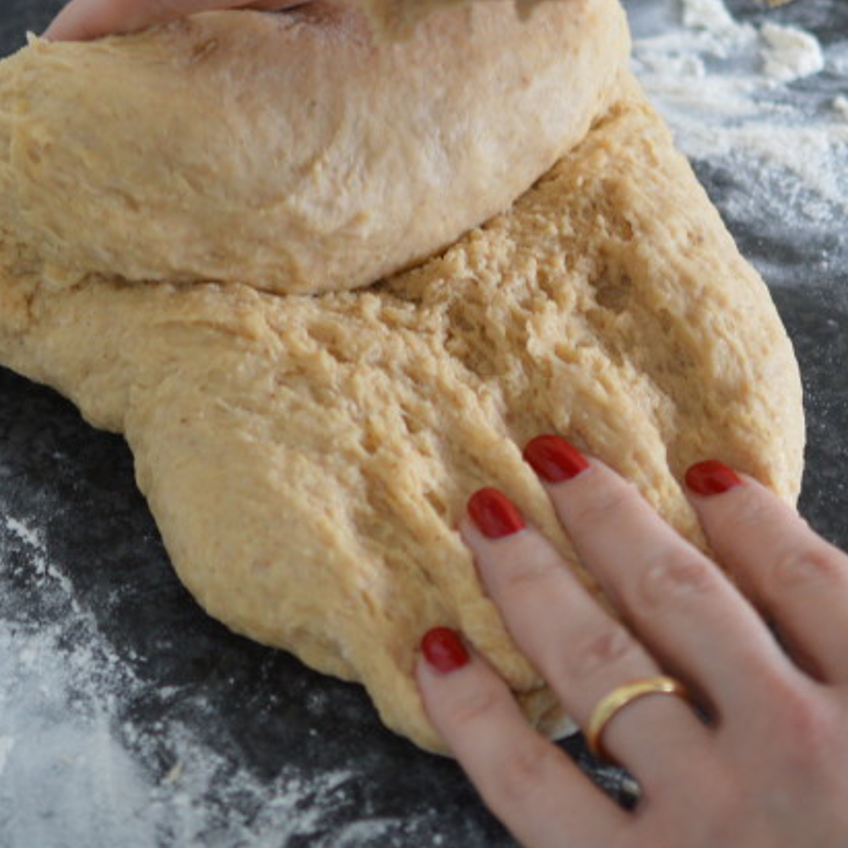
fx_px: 3520
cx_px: 439
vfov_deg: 13.7
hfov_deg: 13.7
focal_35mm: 127
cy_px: 270
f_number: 2.8
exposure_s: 1/60
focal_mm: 40
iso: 450
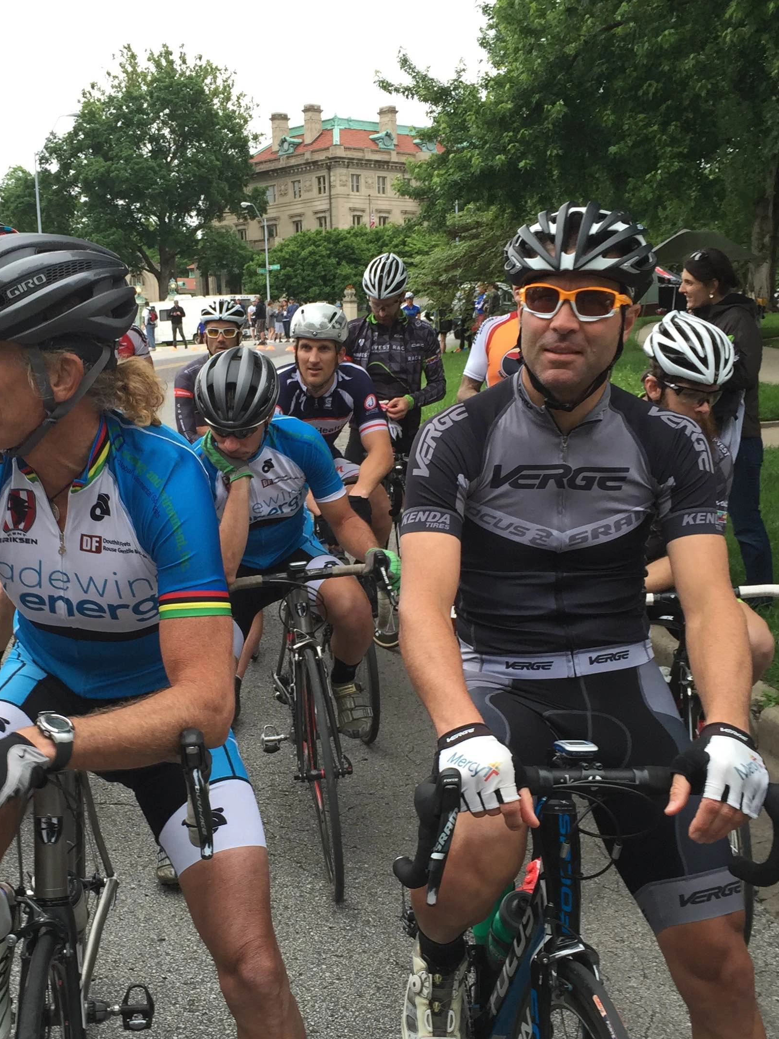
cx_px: 280
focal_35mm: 44
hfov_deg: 32.7
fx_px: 1320
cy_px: 608
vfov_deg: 42.8
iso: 32
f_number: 2.2
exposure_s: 1/60
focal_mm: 4.15
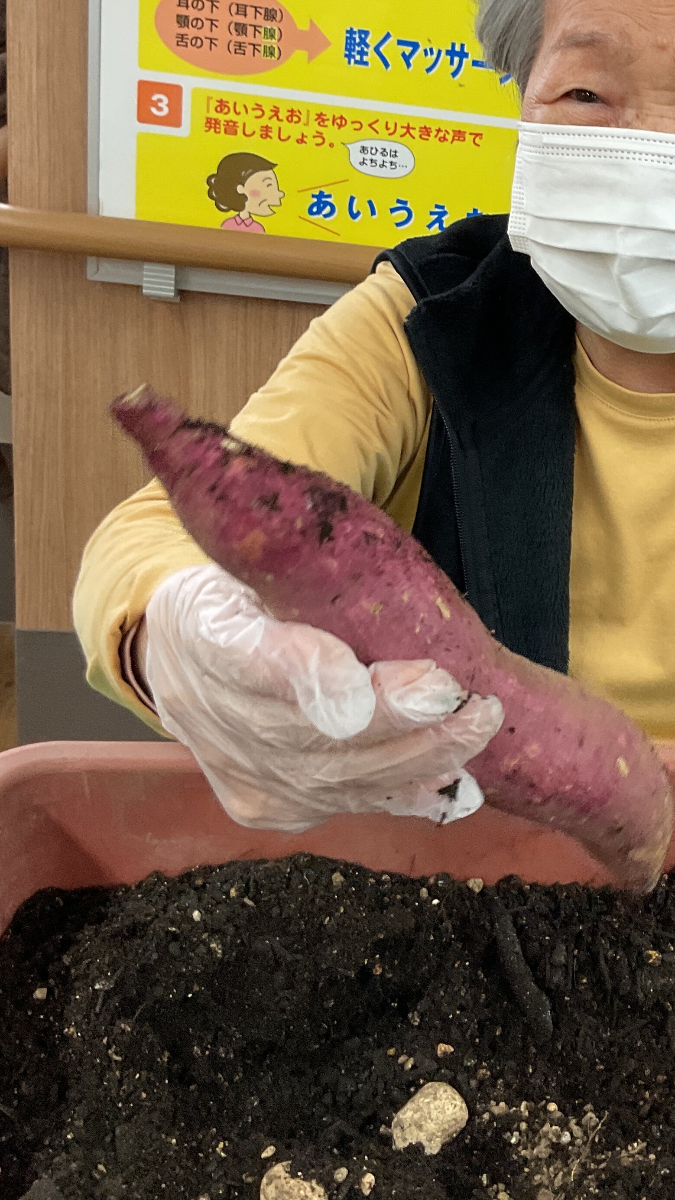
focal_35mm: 46
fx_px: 1463
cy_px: 453
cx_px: 652
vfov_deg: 44.2
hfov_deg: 24.9
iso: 50
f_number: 1.8
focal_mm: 3
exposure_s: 1/60
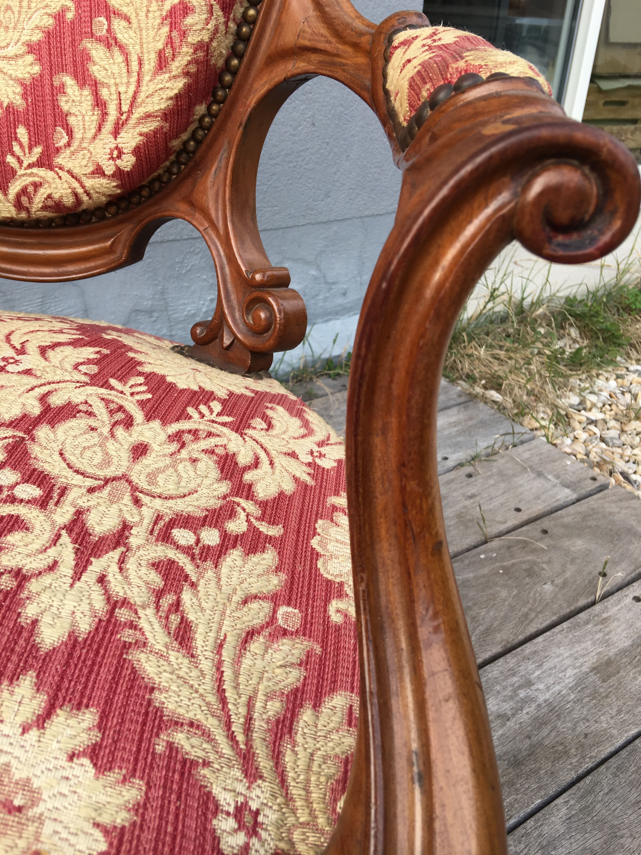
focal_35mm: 29
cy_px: 428
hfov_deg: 48.2
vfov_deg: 61.7
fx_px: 716
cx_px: 320
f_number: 2.2
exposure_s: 1/172
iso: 25
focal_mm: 4.15
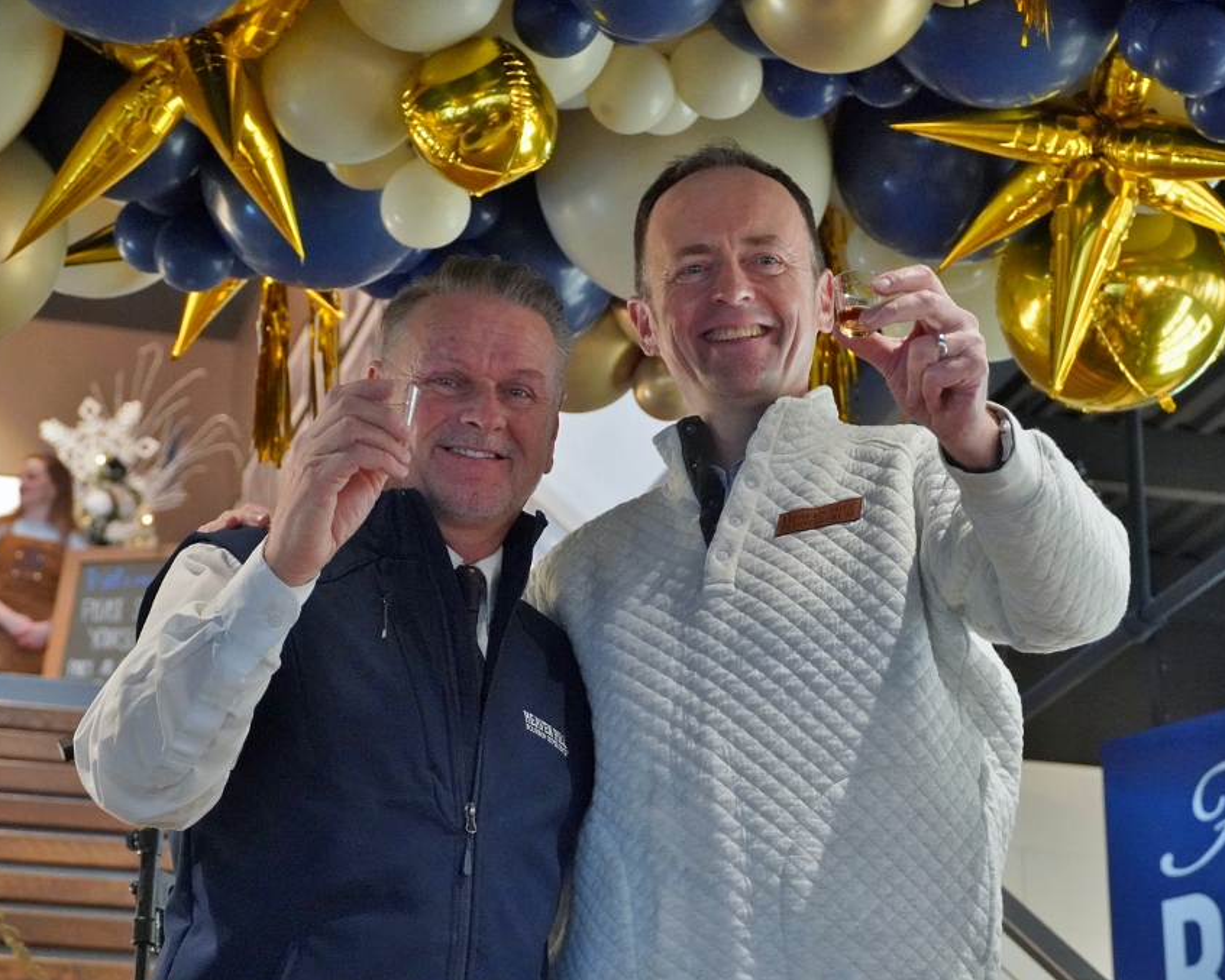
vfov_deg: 16.7
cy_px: 491
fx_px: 3336
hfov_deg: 20.8
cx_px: 662
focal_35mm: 92
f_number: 5
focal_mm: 54
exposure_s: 1/100
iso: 6400
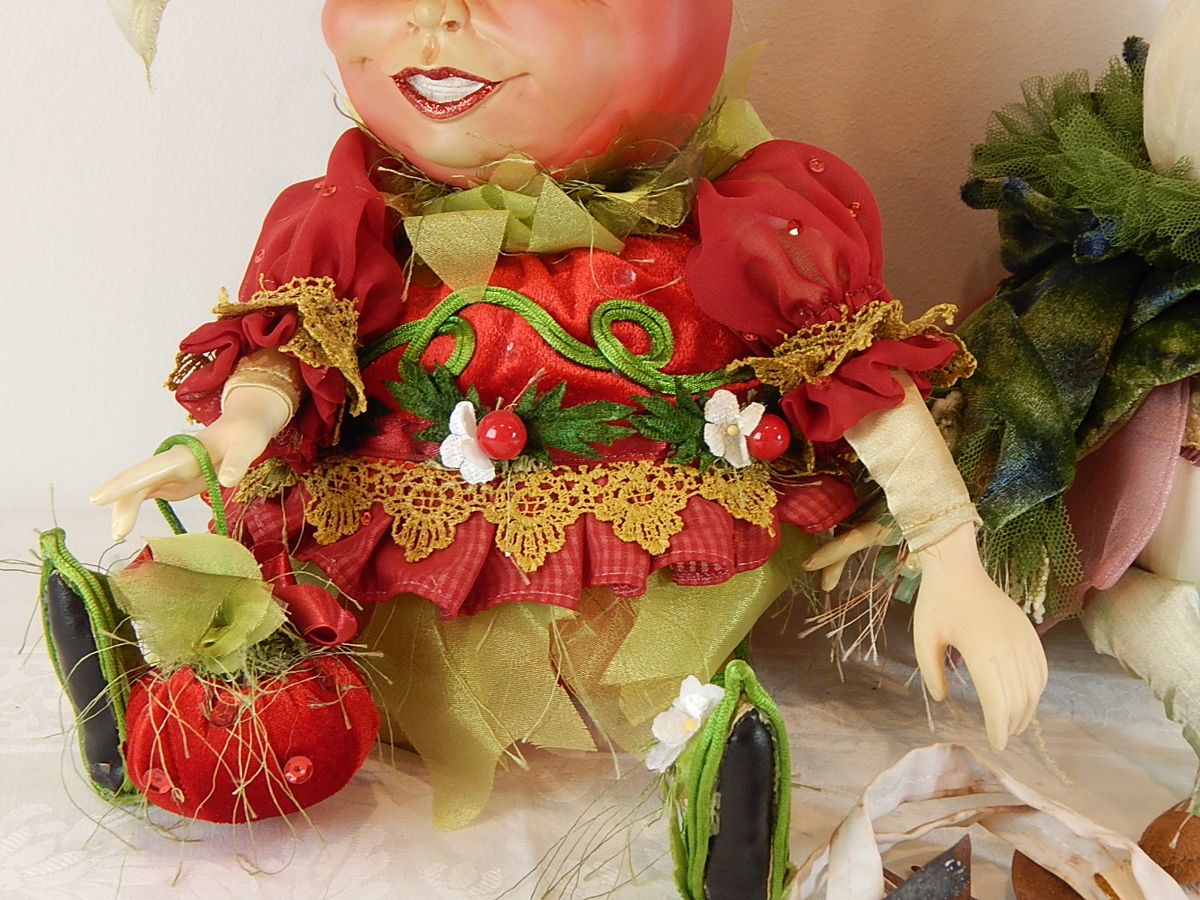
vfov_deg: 27.0
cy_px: 450
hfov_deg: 35.5
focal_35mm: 54
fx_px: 1872
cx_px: 600
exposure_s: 1/30
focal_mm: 9.7
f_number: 3.8
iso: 220
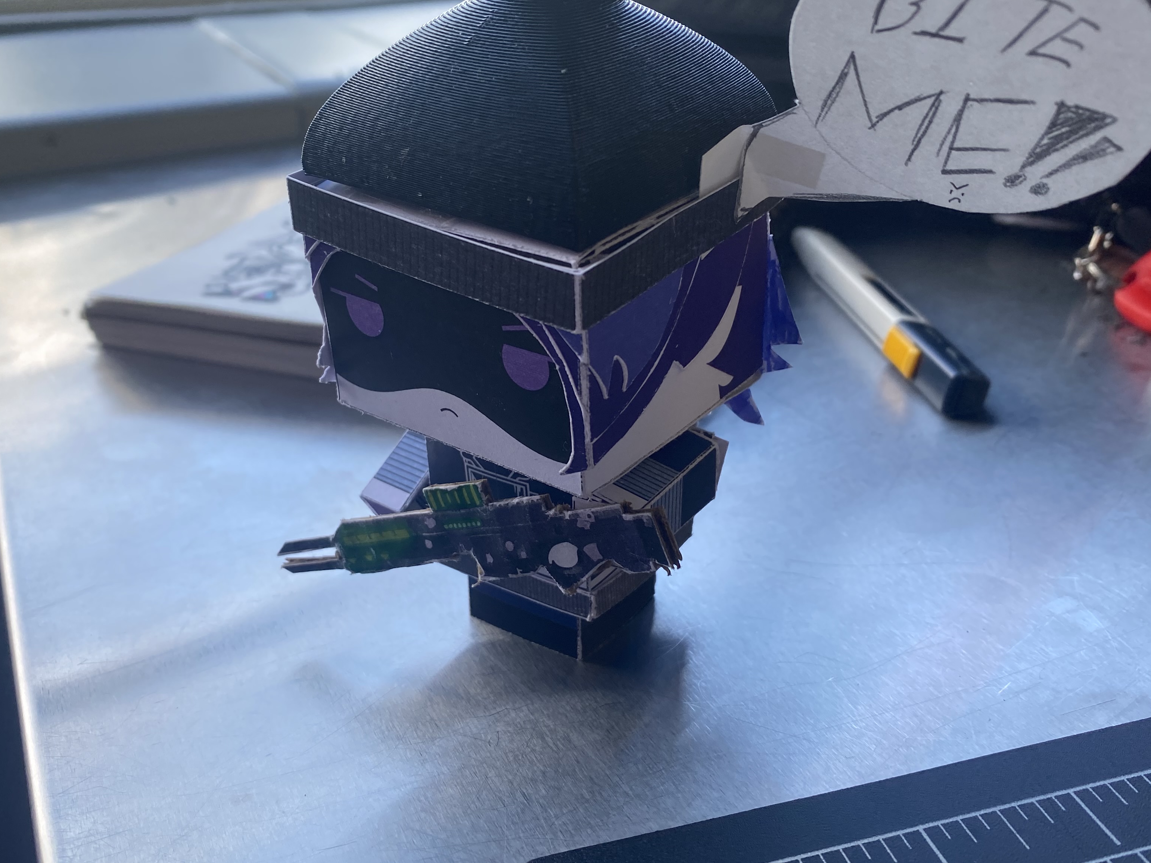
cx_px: 593
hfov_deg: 54.0
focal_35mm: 34
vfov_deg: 41.8
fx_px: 1130
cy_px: 444
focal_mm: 4.25
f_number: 1.8
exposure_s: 1/390
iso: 32
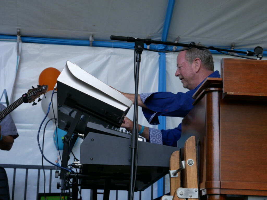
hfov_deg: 25.6
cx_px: 134
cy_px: 100
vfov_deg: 19.4
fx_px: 586
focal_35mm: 76
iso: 200
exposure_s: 1/100
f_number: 5.4
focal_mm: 38
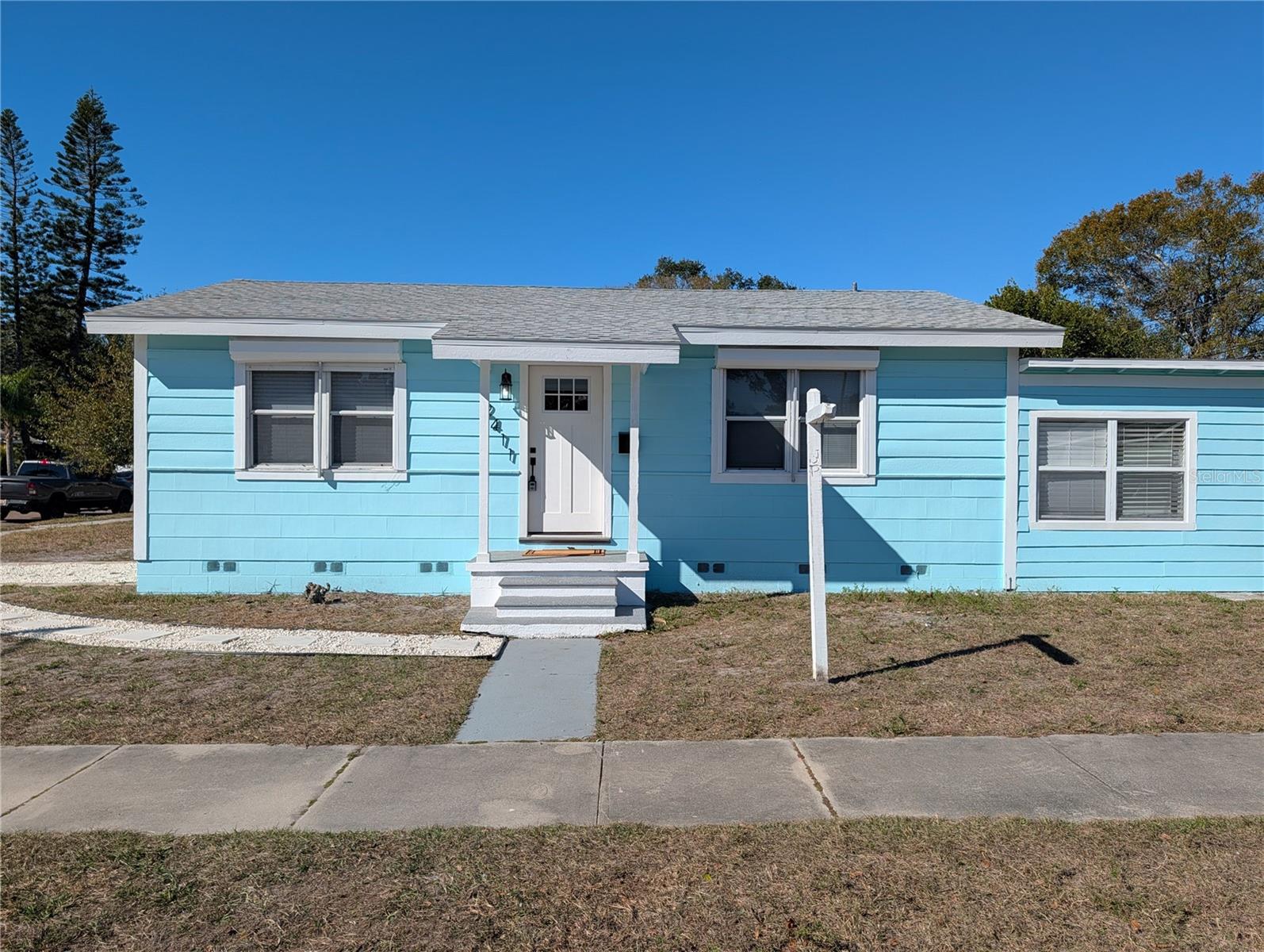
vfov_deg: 56.9
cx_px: 632
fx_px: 878
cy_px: 476
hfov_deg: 71.5
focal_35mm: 24
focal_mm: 6.9
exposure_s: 1/1835
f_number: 1.68
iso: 19
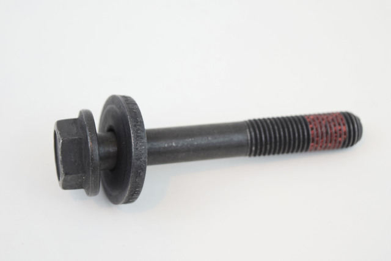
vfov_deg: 16.6
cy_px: 130
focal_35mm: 82
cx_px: 196
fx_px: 896
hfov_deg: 24.6
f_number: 5.6
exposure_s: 1/40
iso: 800
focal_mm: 55
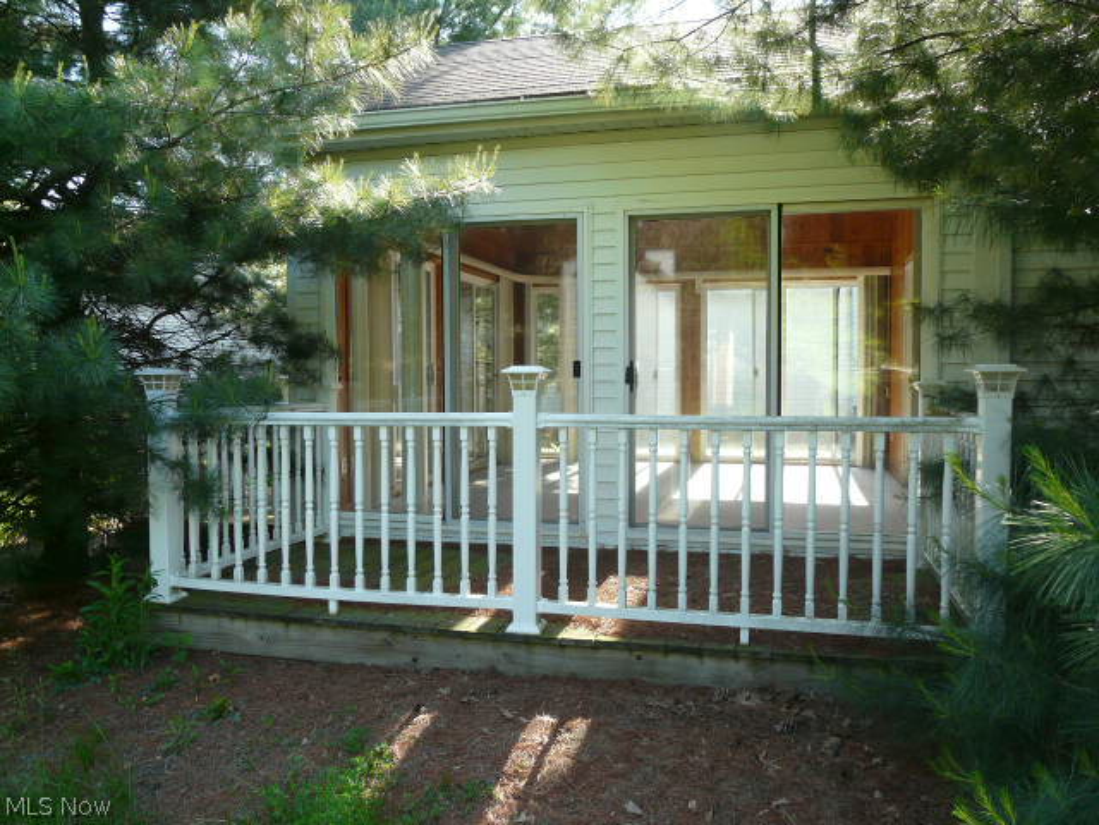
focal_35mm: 28
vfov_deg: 49.7
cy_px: 412
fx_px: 889
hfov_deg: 63.4
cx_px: 550
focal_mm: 4.6
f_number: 3.2
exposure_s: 1/125
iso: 125
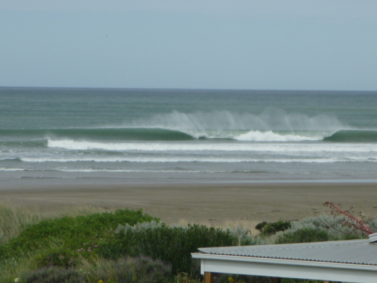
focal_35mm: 222
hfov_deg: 8.9
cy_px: 142
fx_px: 2418
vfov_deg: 6.7
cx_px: 188
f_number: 5.8
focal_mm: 20.3
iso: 80
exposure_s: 1/500
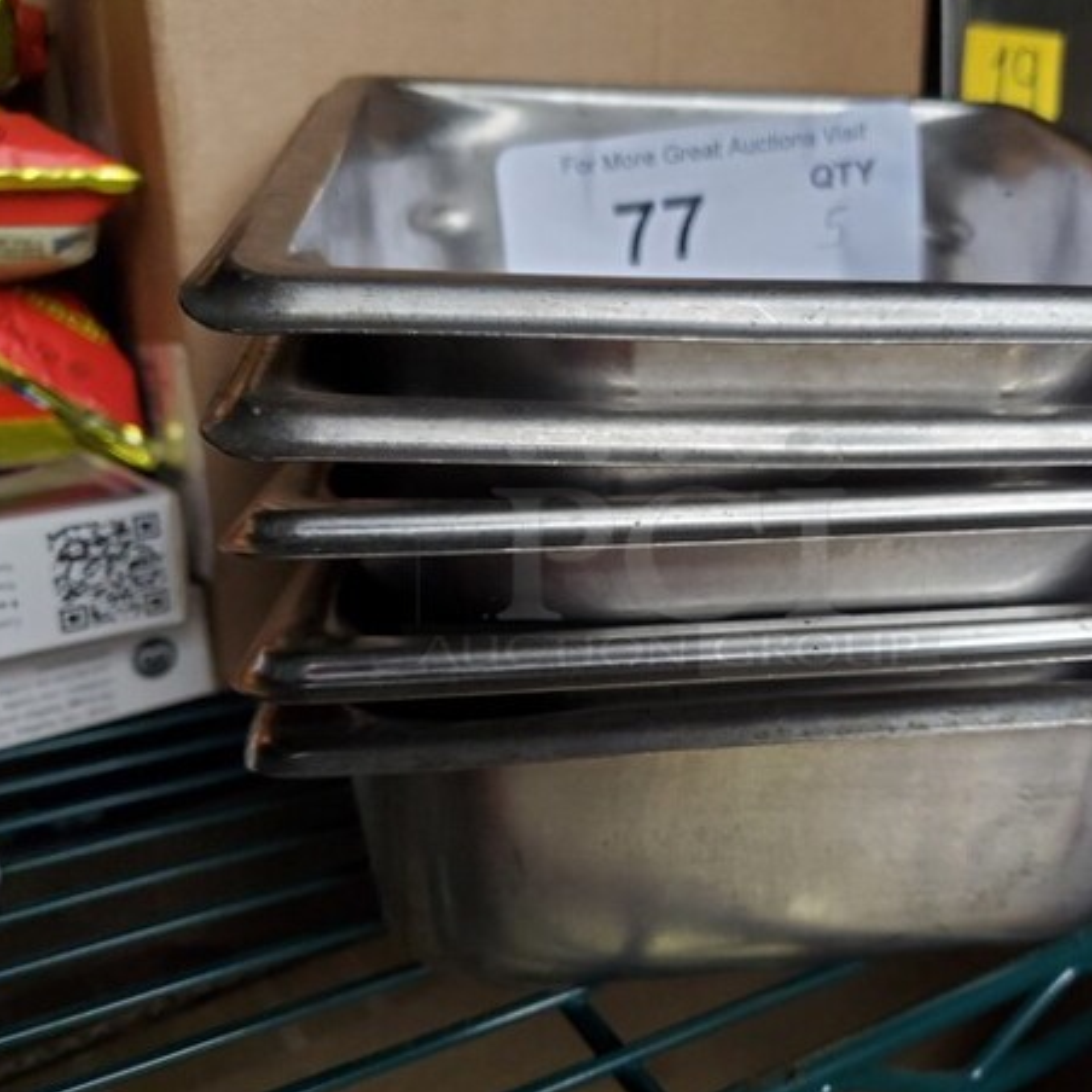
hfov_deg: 52.1
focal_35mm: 31
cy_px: 548
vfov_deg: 52.5
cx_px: 672
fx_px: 1106
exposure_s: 1/100
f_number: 1.5
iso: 250
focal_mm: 4.3
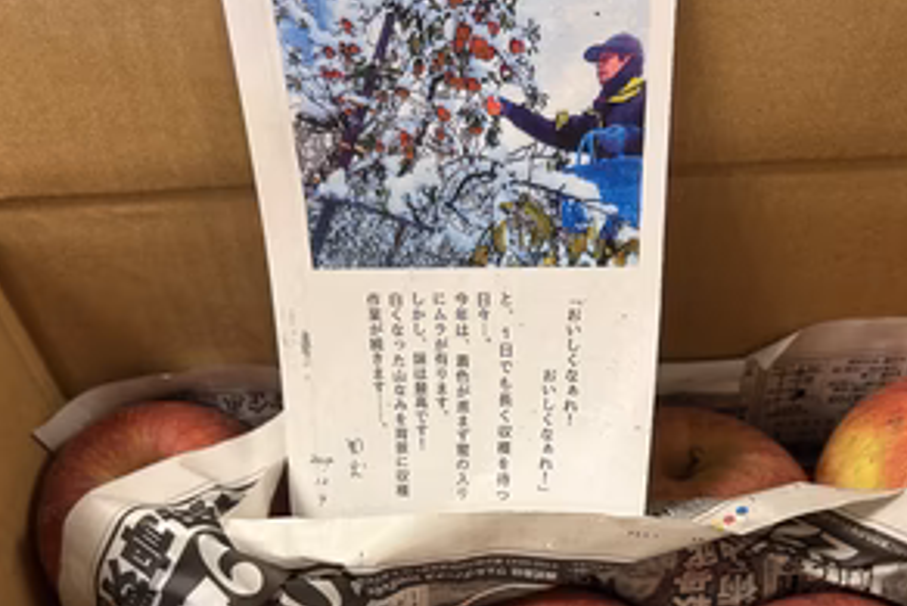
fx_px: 933
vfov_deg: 34.0
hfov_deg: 51.9
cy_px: 550
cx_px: 457
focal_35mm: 37
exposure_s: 1/50
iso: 100
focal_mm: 5.7
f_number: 1.5
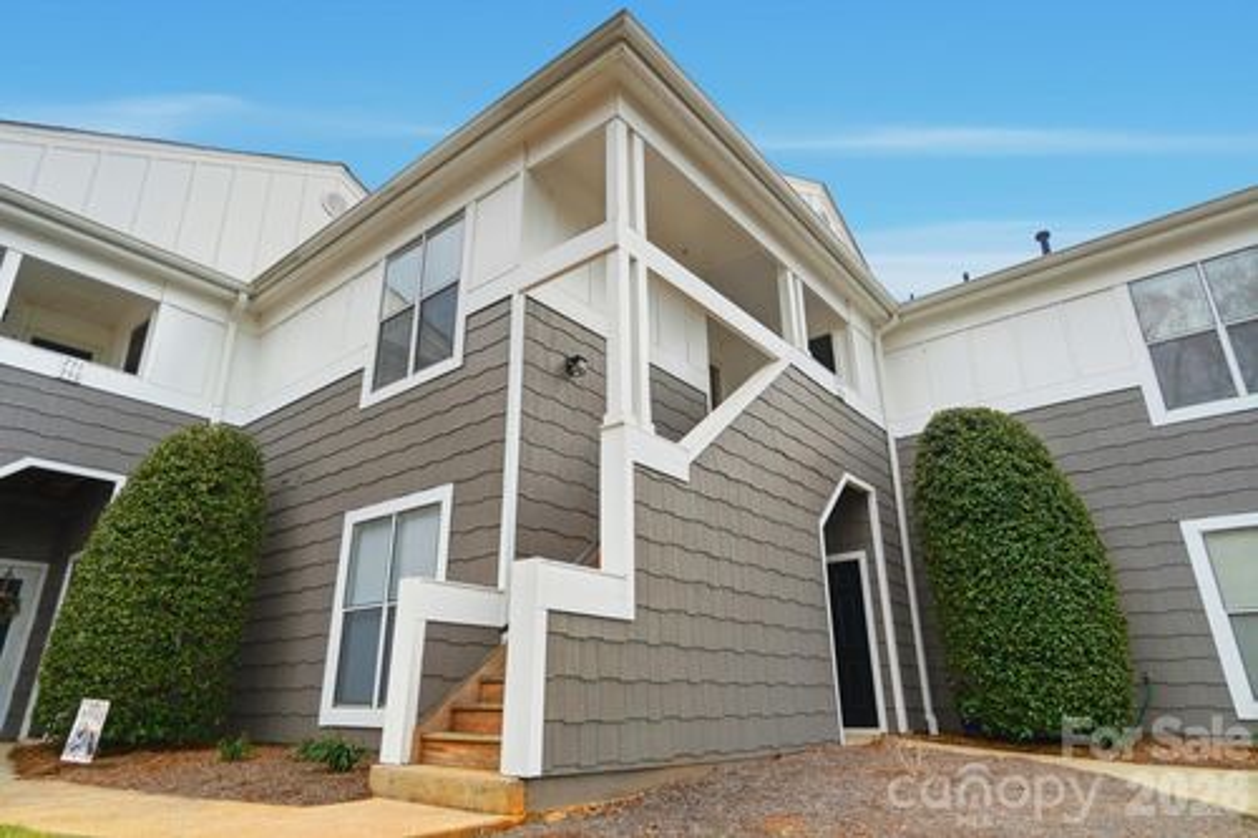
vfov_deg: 59.5
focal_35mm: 21
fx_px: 734
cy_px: 419
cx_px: 629
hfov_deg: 81.2
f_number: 4
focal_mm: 14
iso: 100
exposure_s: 1/4000
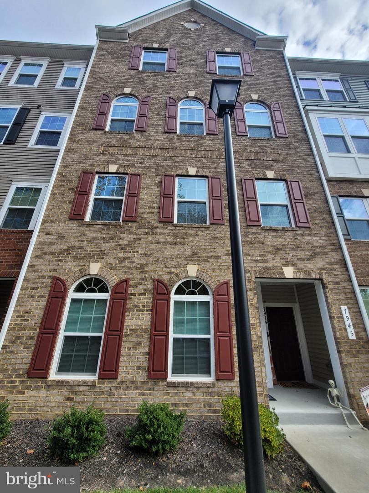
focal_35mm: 13
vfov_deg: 106.2
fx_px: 185
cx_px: 184
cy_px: 246
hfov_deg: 89.9
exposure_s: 1/659
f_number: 2.2
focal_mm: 2.2
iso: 64
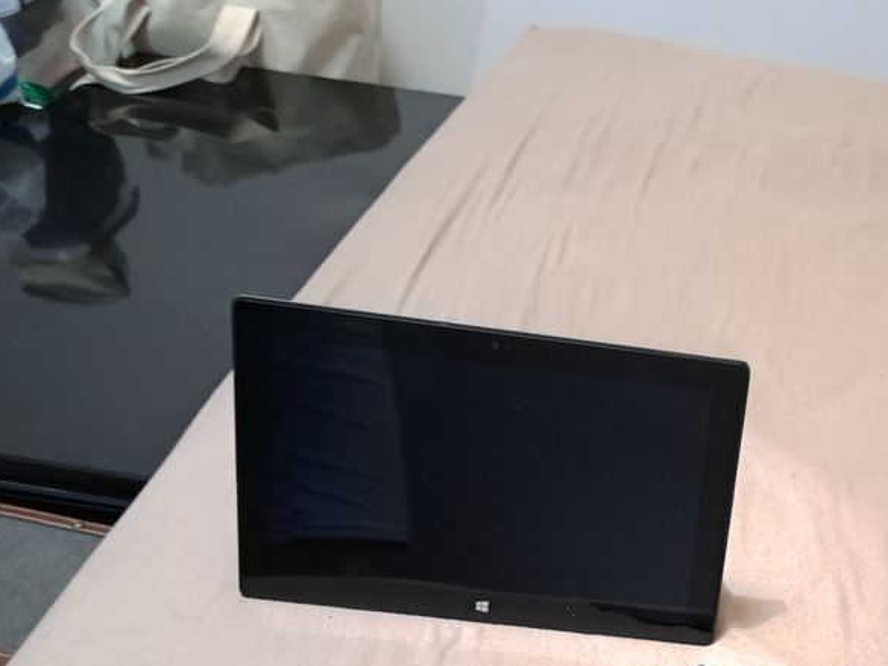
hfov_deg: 43.1
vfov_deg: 33.7
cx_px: 741
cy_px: 566
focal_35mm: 41
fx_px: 1052
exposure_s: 1/10
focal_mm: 5.23
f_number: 1.8
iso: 1000
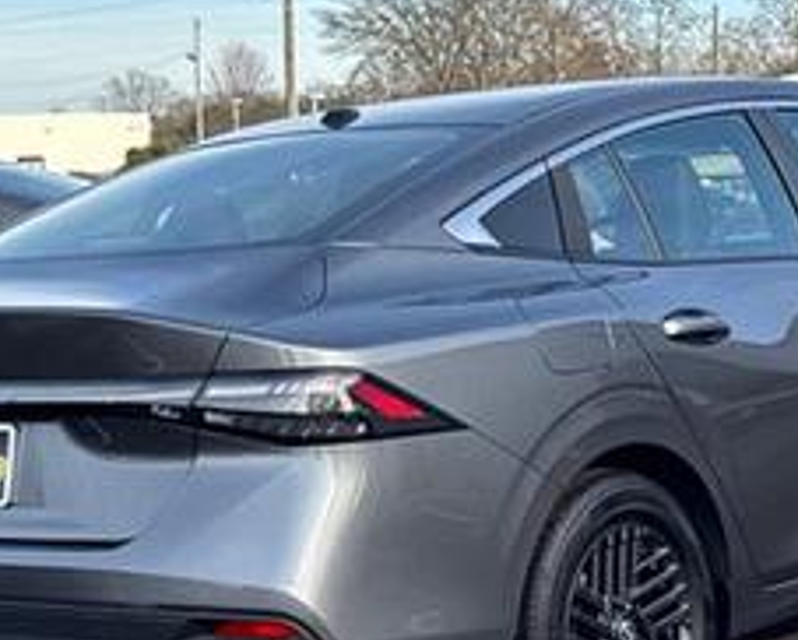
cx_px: 482
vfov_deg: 14.8
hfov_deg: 18.4
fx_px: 2458
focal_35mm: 104
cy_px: 422
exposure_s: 1/2045
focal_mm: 6.76
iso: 64
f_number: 1.78
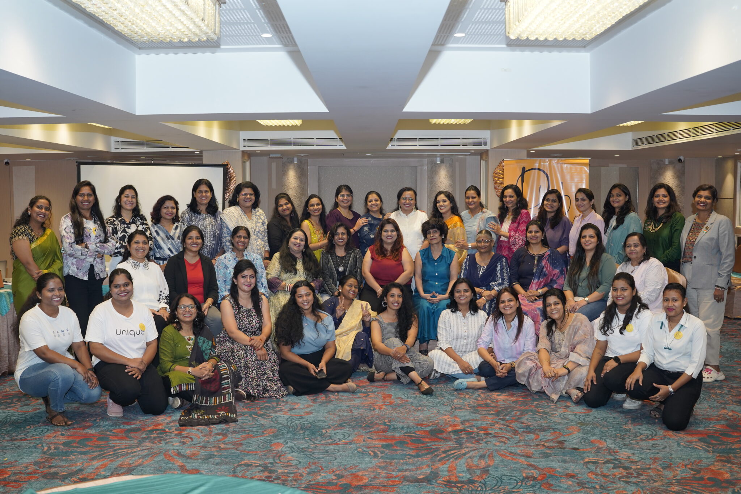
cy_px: 247
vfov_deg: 37.8
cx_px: 370
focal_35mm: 35
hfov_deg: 54.4
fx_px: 720
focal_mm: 35
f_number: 5
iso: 1000
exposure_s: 1/160
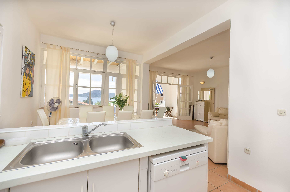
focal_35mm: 15
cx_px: 145
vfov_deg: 77.1
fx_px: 121
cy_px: 96
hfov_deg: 100.5
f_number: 9
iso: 100
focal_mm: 10
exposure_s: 1/100
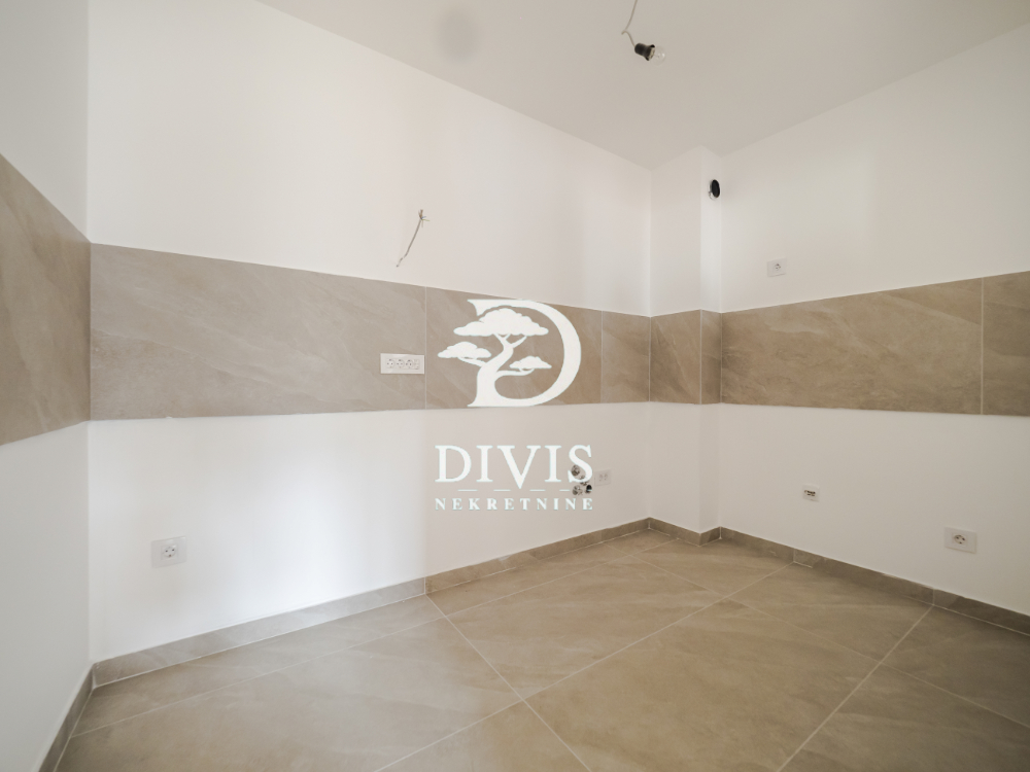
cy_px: 386
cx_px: 515
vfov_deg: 85.7
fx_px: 417
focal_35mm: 14
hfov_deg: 102.1
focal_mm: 7
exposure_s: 1/20
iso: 400
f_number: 4
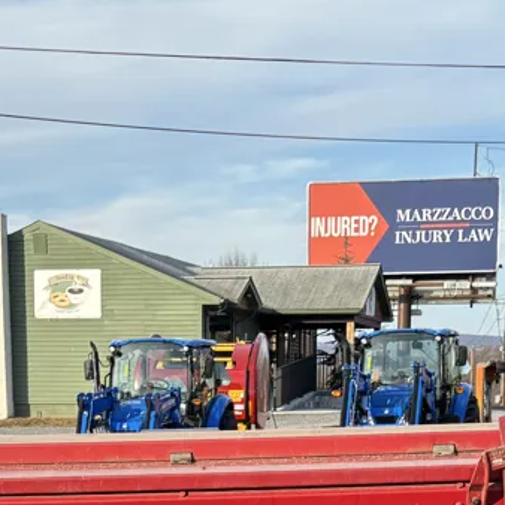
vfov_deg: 16.0
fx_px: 1618
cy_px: 793
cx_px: 206
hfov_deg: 17.7
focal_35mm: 98
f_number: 1.6
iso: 50
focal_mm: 5.96
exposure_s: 1/716
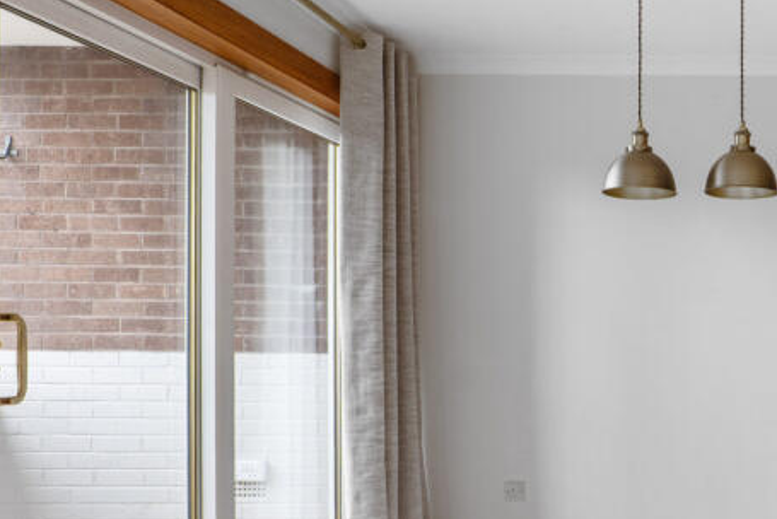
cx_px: 777
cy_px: 361
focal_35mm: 36
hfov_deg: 45.0
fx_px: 777
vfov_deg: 36.4
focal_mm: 16
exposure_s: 1/80
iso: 640
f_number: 8
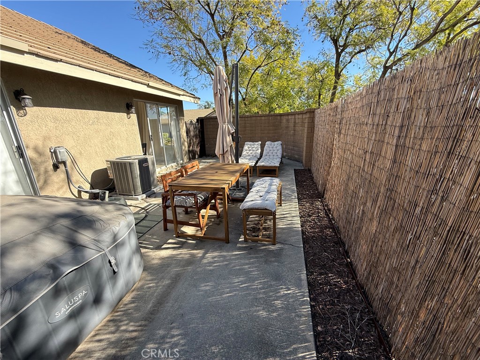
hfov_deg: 102.1
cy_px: 180
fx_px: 194
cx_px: 240
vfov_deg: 85.7
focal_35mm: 14
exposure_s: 1/502
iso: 64
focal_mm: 2.22
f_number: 2.2
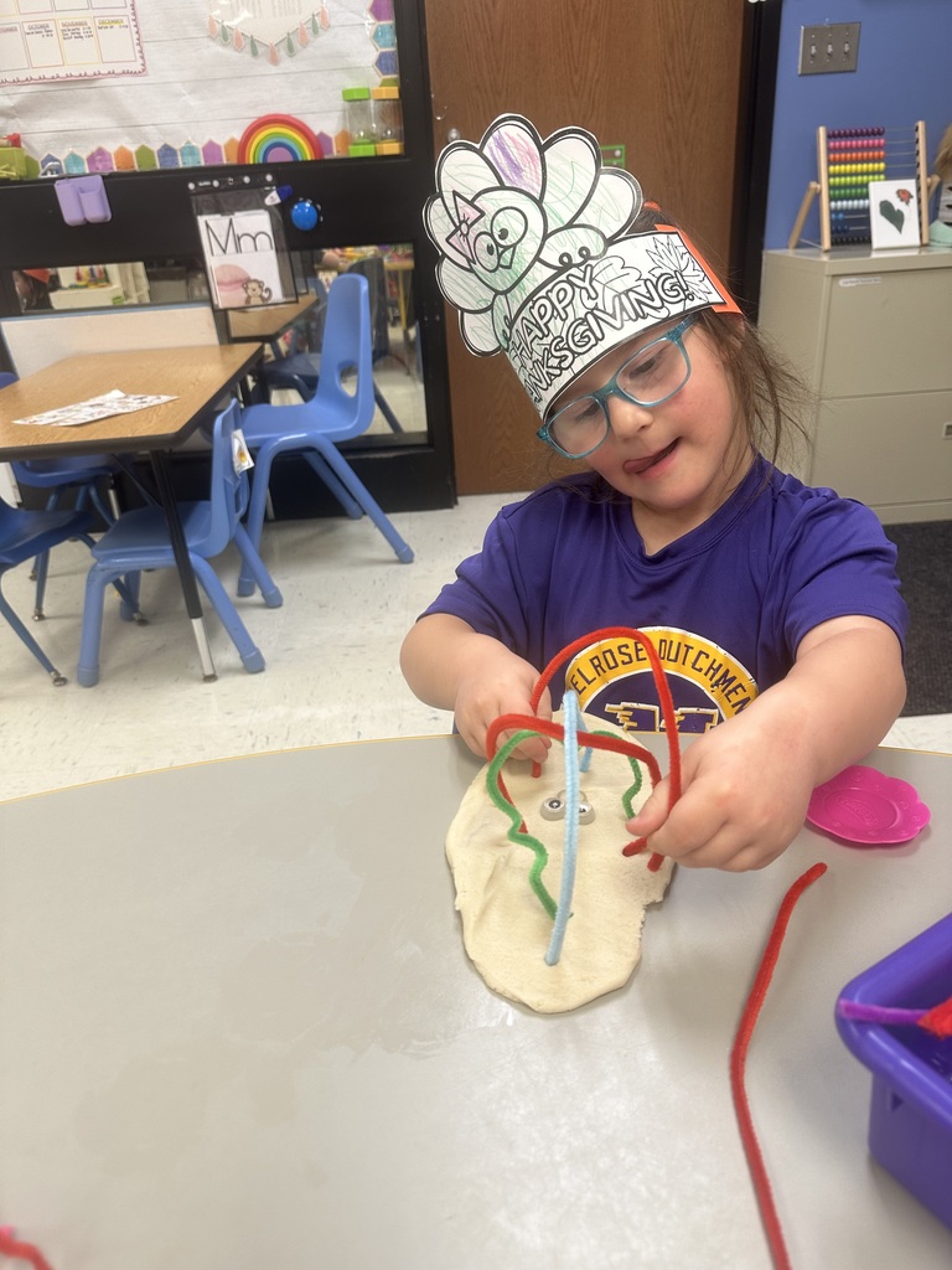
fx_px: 880
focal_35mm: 24
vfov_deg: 71.6
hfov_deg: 56.8
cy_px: 635
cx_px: 476
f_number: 1.78
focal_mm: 6.86
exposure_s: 1/60
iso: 125
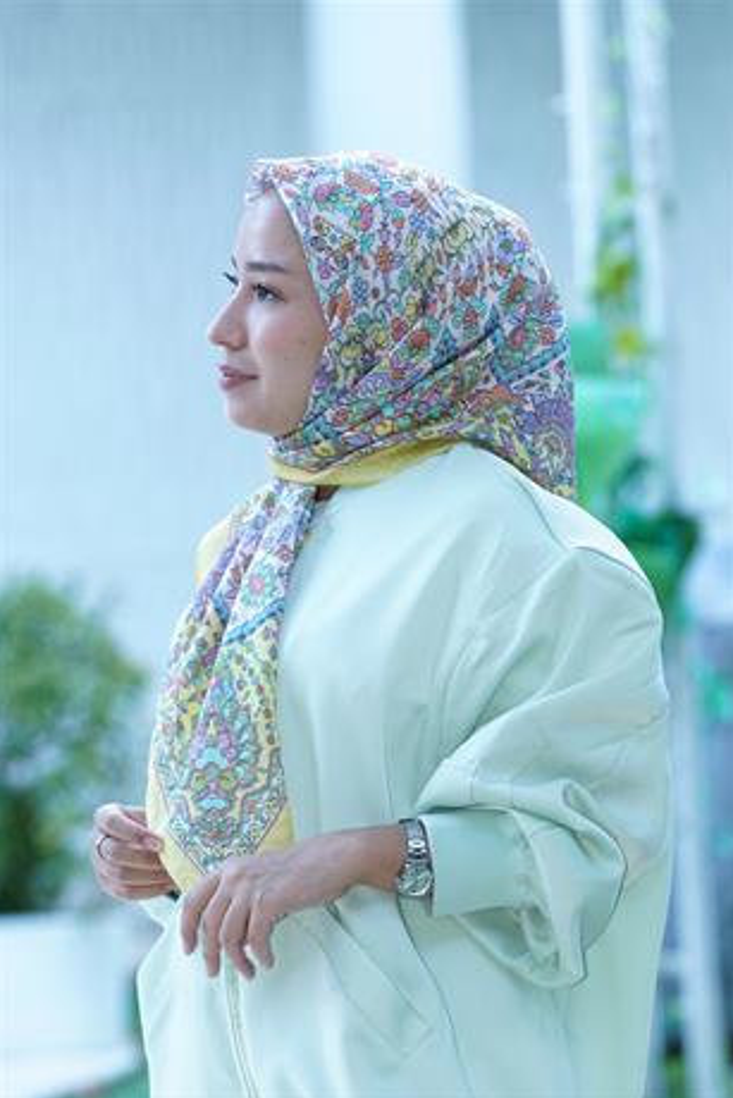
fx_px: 3387
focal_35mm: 111
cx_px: 368
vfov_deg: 18.4
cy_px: 551
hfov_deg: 12.4
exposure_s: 1/125
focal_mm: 110
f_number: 4
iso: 640
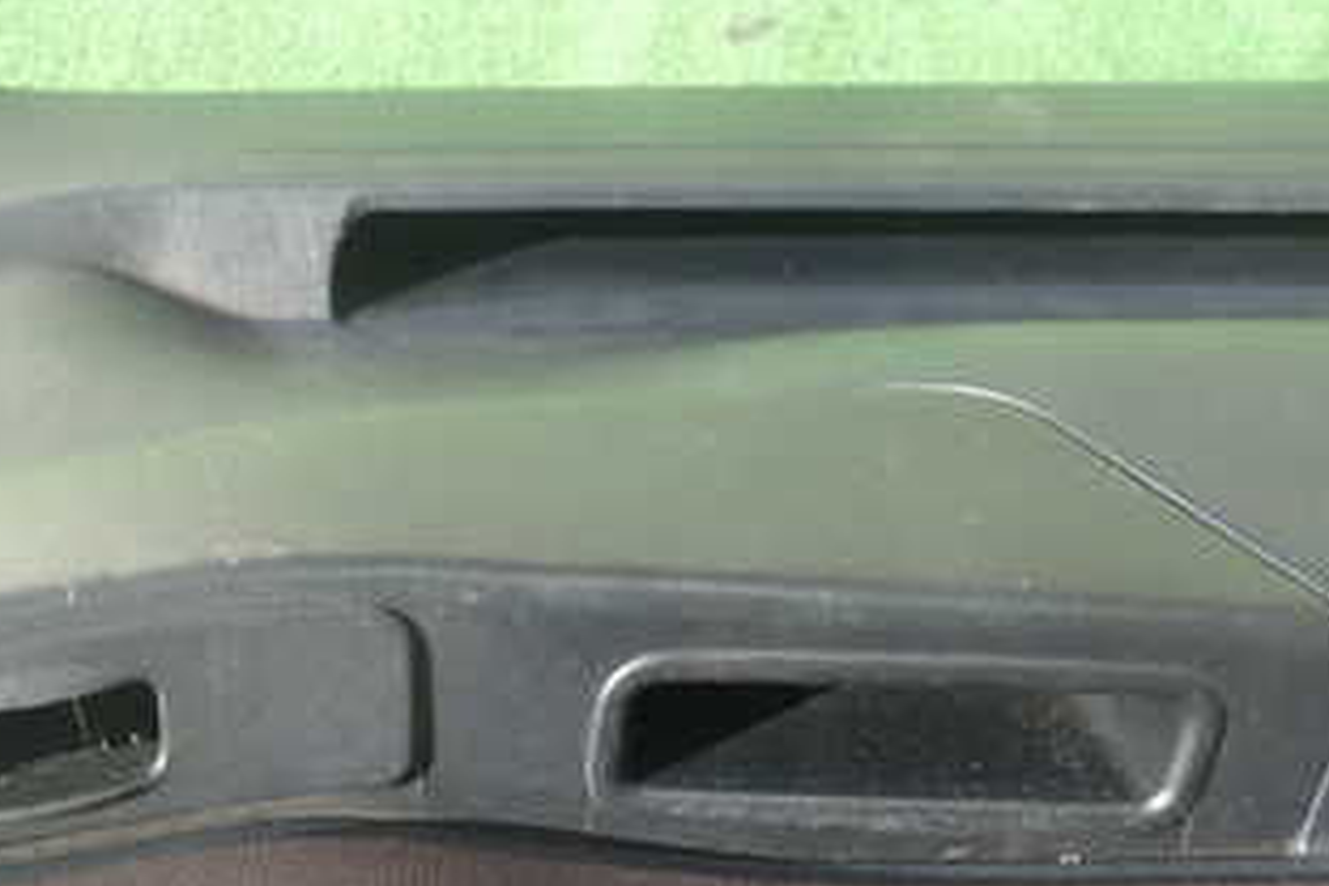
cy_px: 596
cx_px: 392
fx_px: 1846
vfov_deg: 26.8
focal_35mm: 50
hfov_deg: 38.9
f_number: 2
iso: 100
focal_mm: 4.5
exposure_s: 1/80
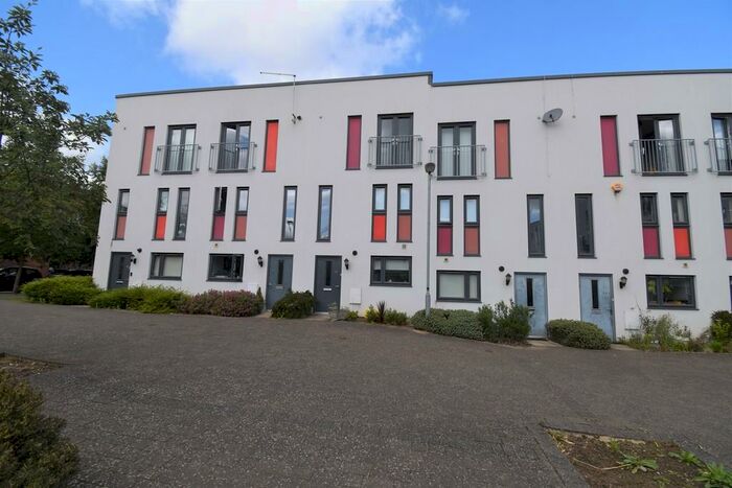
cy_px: 244
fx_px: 305
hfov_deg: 100.4
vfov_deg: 77.4
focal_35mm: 15
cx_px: 366
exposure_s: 1/250
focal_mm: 10
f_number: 8
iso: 110
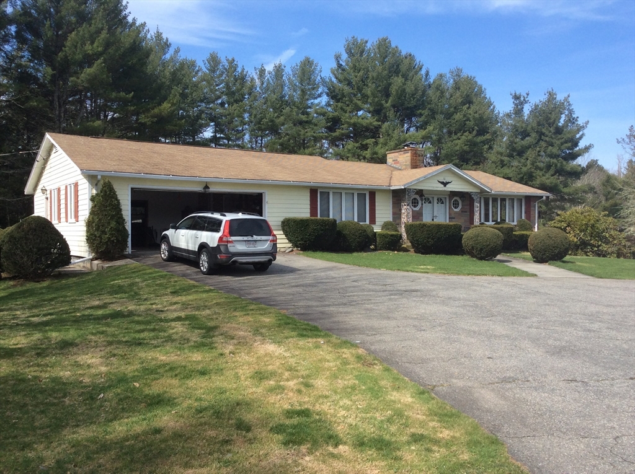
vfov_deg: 44.1
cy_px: 237
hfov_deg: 56.9
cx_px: 318
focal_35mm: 32
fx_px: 586
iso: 32
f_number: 2.4
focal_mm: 3.3
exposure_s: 1/1003
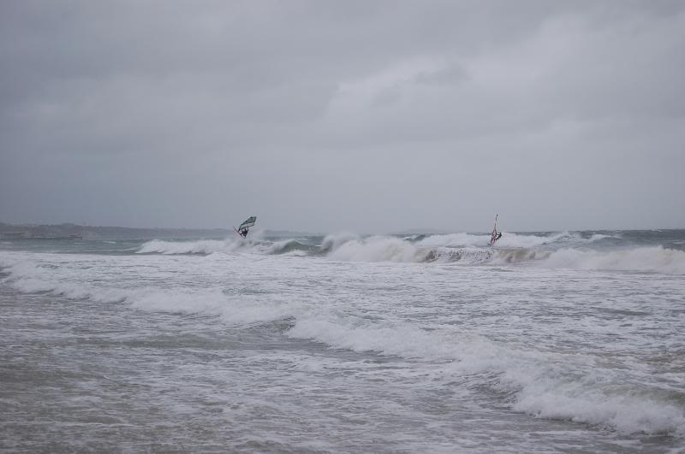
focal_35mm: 82
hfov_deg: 24.7
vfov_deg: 16.5
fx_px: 1568
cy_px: 227
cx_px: 342
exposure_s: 1/1000
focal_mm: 55
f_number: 5.6
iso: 200
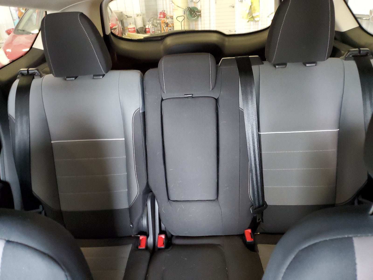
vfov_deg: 53.1
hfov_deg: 67.3
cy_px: 140
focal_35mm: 26
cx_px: 186
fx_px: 280
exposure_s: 1/30
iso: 343
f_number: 1.5
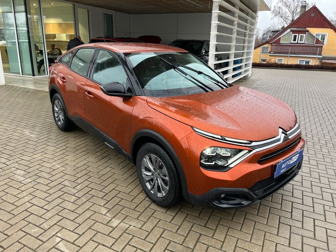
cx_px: 168
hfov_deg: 67.3
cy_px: 126
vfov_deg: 53.1
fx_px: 252
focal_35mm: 26
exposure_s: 1/122
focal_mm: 5.1
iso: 64
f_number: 1.6
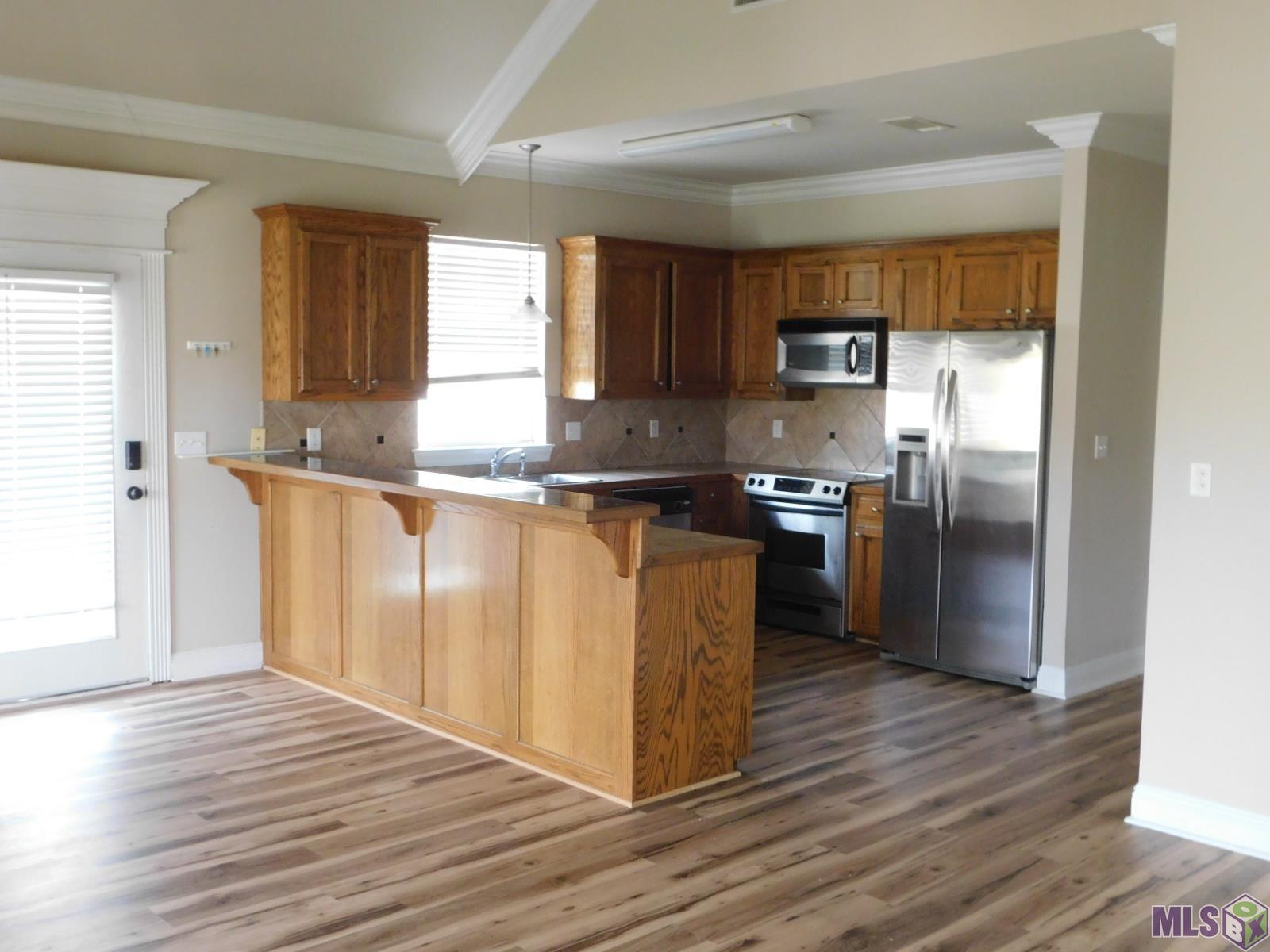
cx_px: 635
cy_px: 476
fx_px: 1321
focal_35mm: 36
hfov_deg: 51.4
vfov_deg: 39.7
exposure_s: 1/20
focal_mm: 6.3
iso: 400
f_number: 3.5
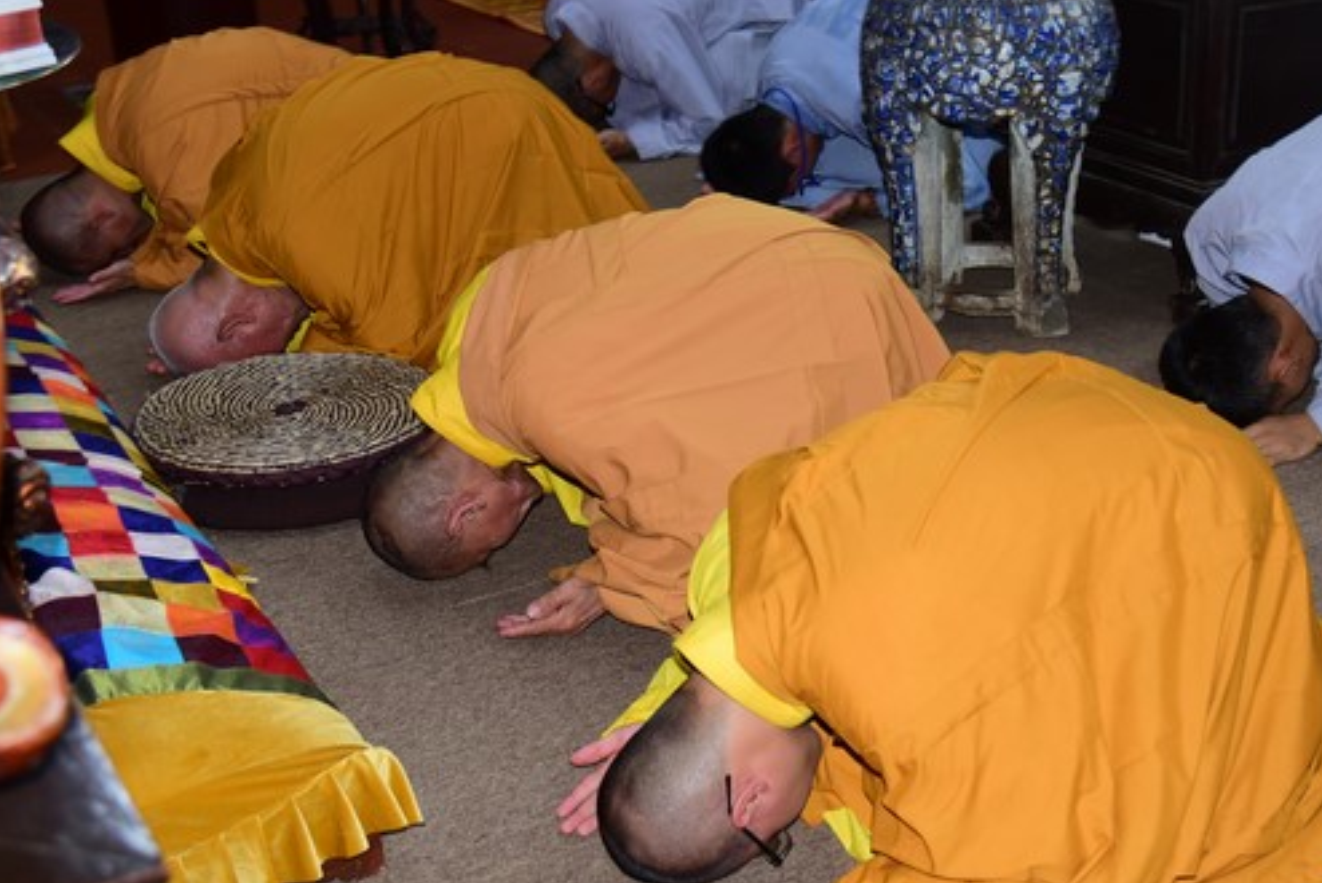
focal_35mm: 50
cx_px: 757
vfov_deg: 27.0
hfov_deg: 39.5
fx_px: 1837
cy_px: 404
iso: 800
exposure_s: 1/30
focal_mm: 38
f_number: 4
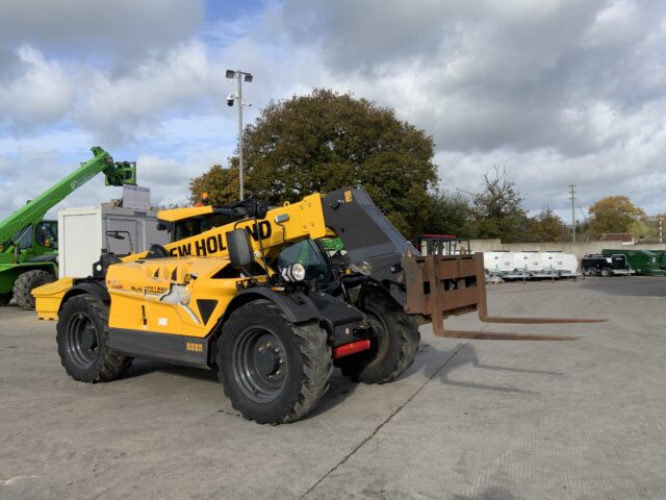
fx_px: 558
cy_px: 250
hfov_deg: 61.7
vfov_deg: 48.2
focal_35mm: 29
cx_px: 333
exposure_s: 1/1786
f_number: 1.8
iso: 16
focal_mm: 3
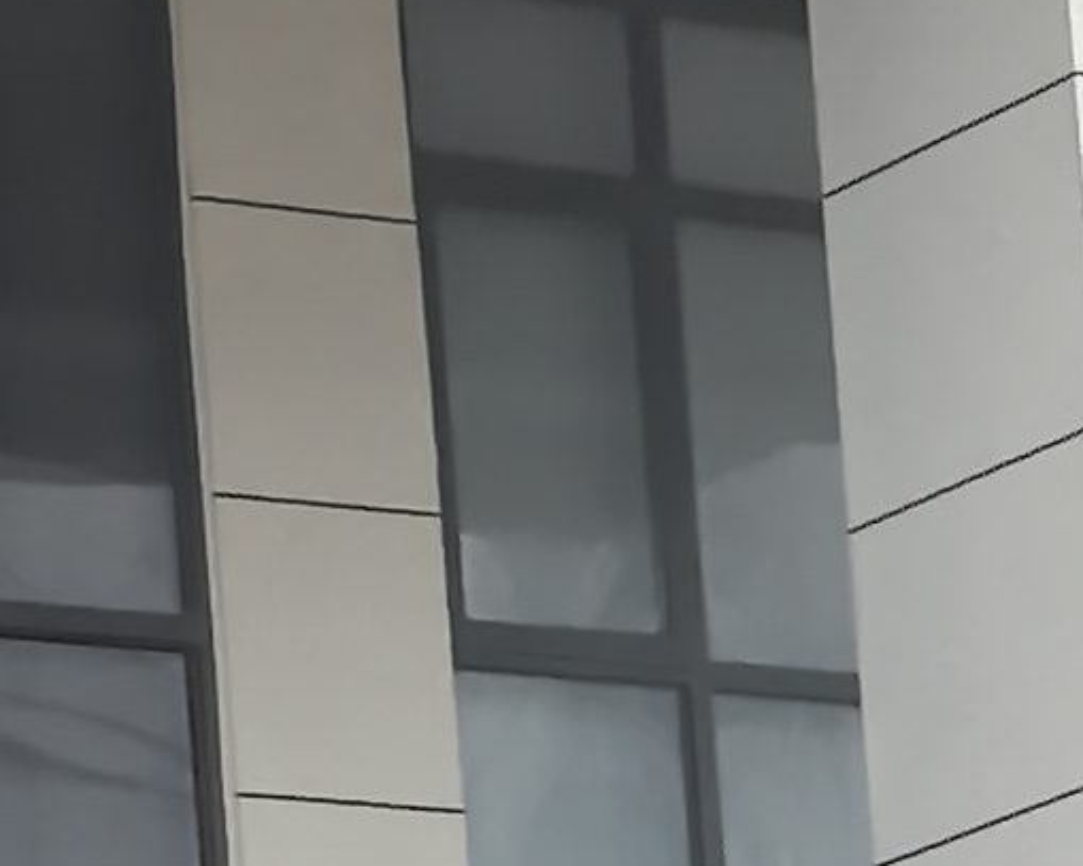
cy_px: 2083
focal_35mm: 212
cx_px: -1430
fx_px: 6794
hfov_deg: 8.4
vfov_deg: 6.9
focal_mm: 5.35
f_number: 1.8
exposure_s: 1/231
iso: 50
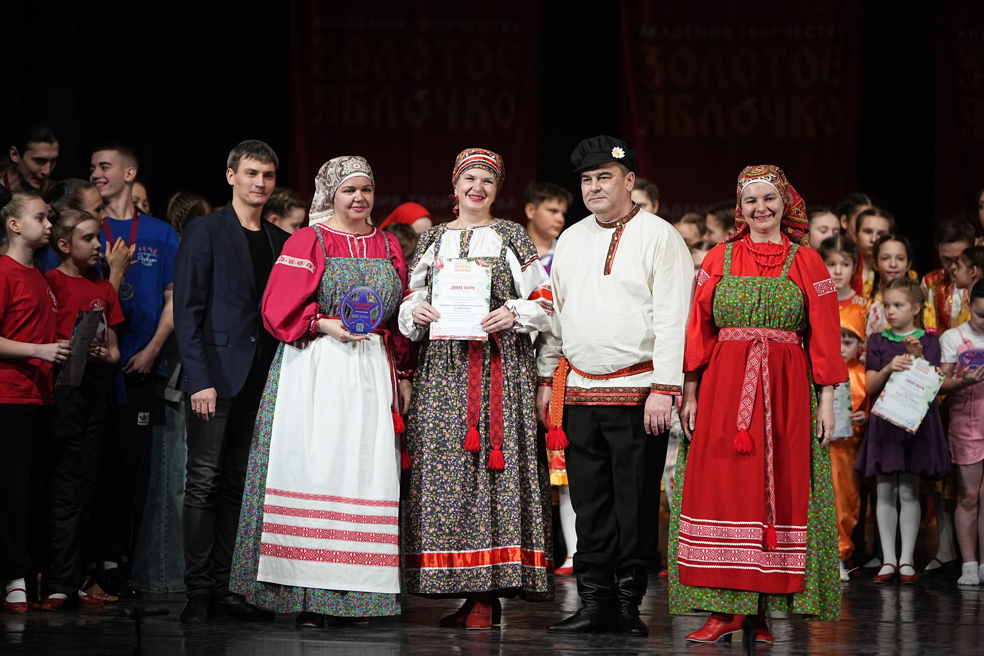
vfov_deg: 8.9
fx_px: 4237
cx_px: 492
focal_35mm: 155
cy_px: 328
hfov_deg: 13.2
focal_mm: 155
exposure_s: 1/320
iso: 2500
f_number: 2.8
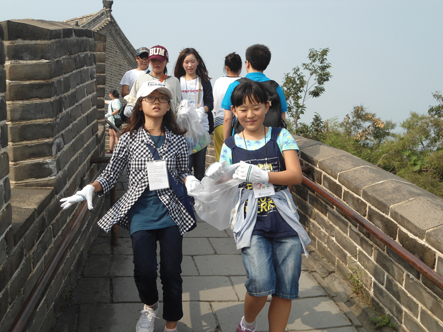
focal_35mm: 44
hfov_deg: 42.9
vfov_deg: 32.9
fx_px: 563
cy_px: 166
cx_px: 222
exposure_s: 1/640
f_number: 3.5
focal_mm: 7.9
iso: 80
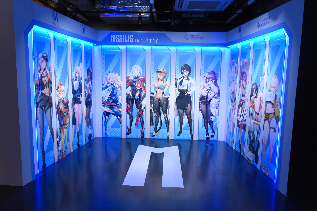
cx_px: 158
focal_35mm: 27
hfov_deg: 67.4
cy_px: 106
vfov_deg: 47.9
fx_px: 238
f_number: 8
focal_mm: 18
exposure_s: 1/60
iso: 1100
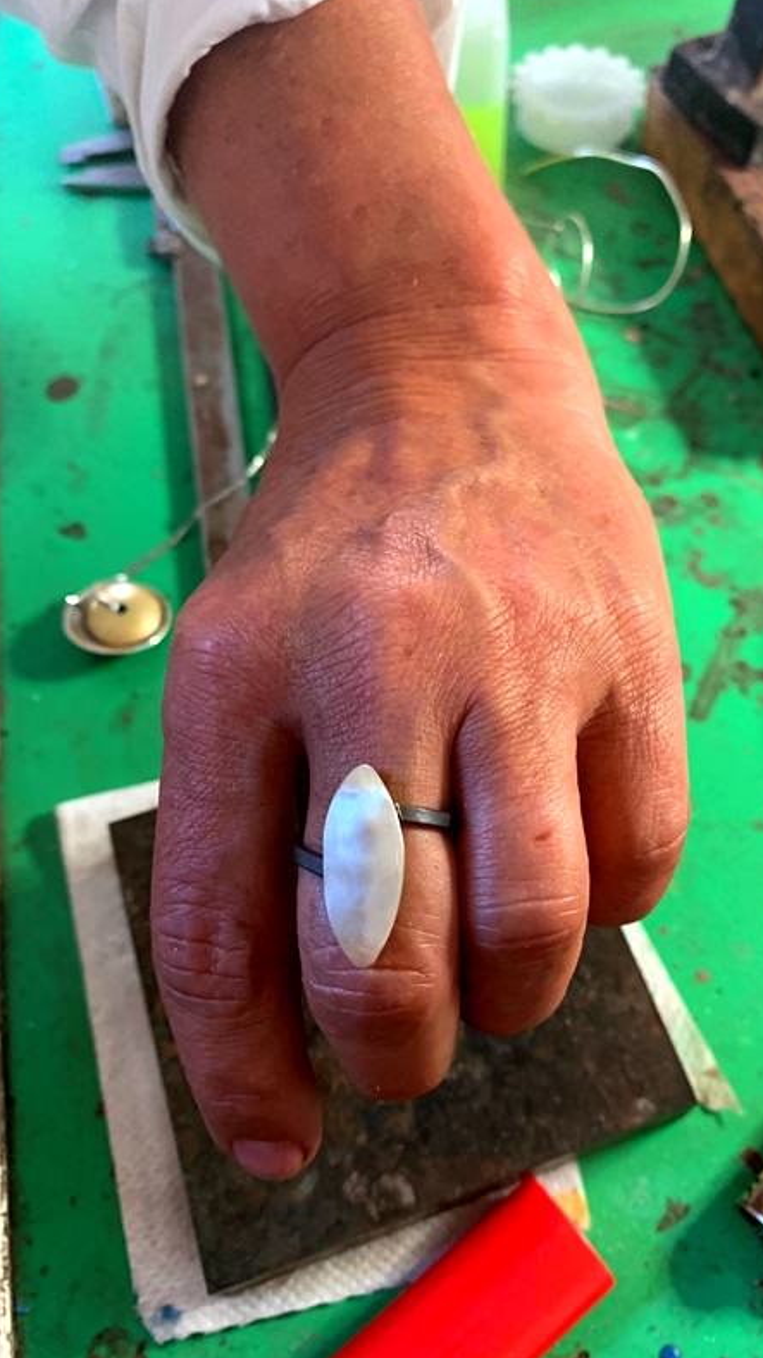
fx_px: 1044
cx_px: 450
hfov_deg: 40.0
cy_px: 677
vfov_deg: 66.1
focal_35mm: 29
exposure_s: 1/49
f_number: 1.8
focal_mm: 4.25
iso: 250
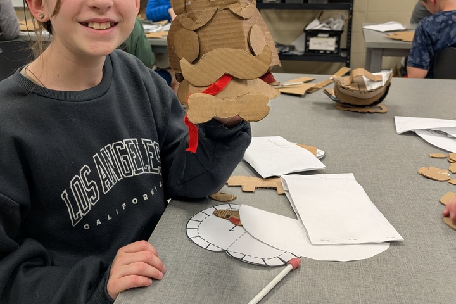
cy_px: 92
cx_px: 174
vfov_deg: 35.5
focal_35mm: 37
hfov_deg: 51.4
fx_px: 469
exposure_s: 1/40
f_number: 1.89
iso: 75
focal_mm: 5.43
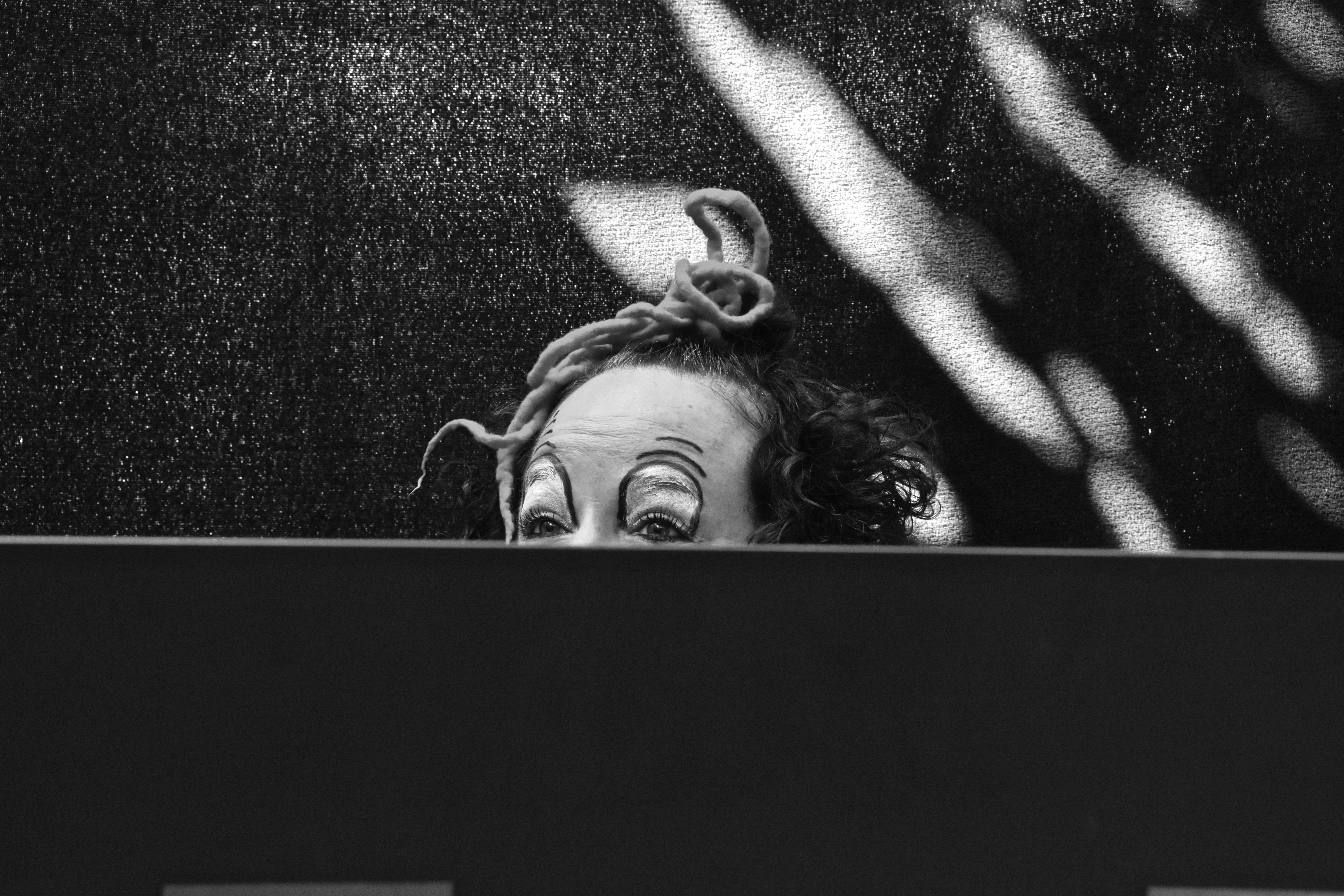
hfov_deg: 24.6
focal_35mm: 82
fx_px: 3080
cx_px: 672
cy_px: 448
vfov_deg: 16.6
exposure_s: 1/45
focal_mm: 55
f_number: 9.5
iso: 1600
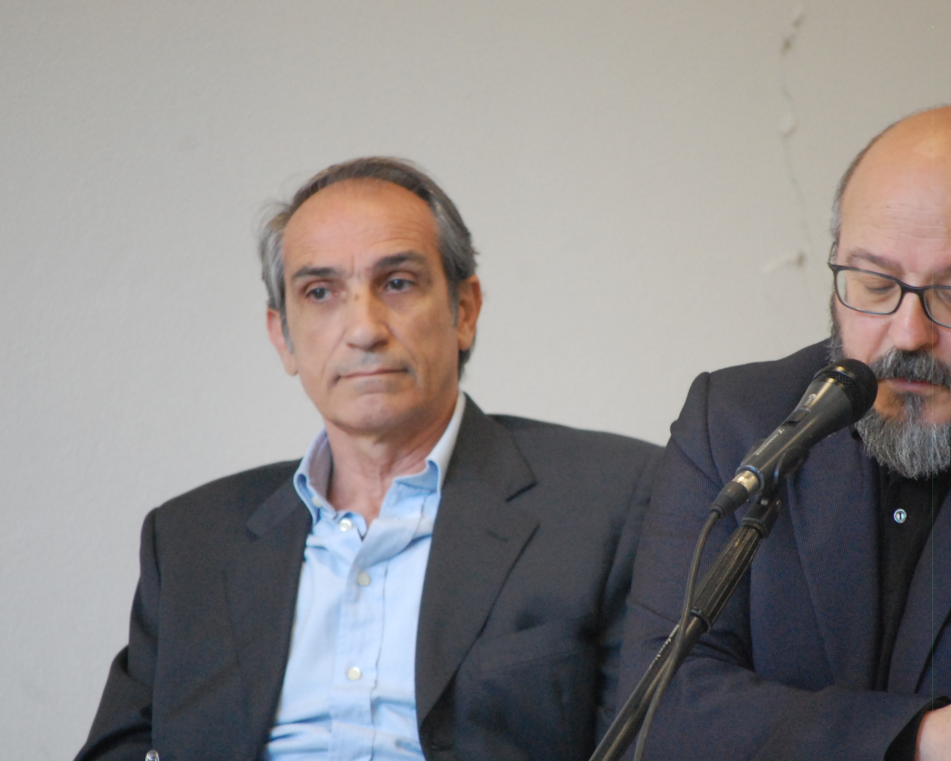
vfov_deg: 4.7
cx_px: 549
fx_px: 9221
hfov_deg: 5.9
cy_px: 410
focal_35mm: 328
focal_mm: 175
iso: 1600
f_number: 5.6
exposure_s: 1/50
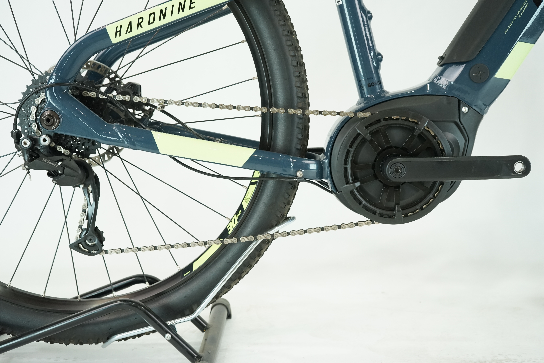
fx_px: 650
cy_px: 182
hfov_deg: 45.4
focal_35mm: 43
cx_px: 272
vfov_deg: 31.2
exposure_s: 1/200
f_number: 5.6
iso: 2000
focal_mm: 43
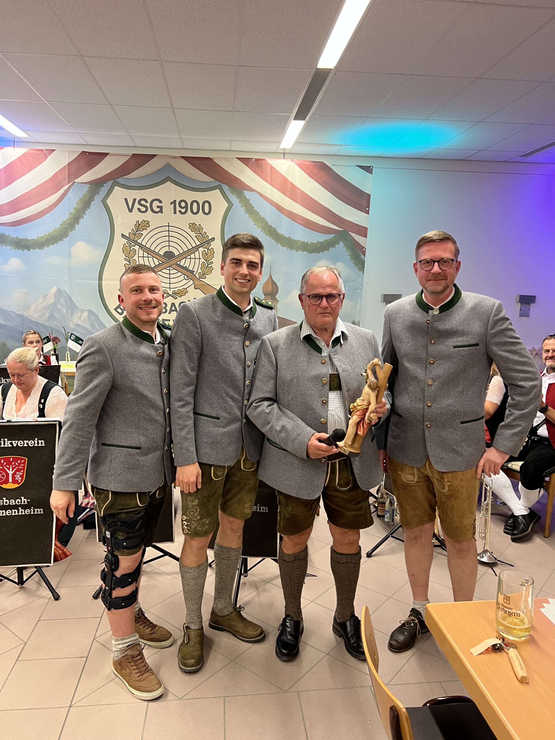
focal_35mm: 26
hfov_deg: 53.1
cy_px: 370
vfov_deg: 67.3
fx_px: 556
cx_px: 278
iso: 160
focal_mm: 5.7
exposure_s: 1/50
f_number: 1.5
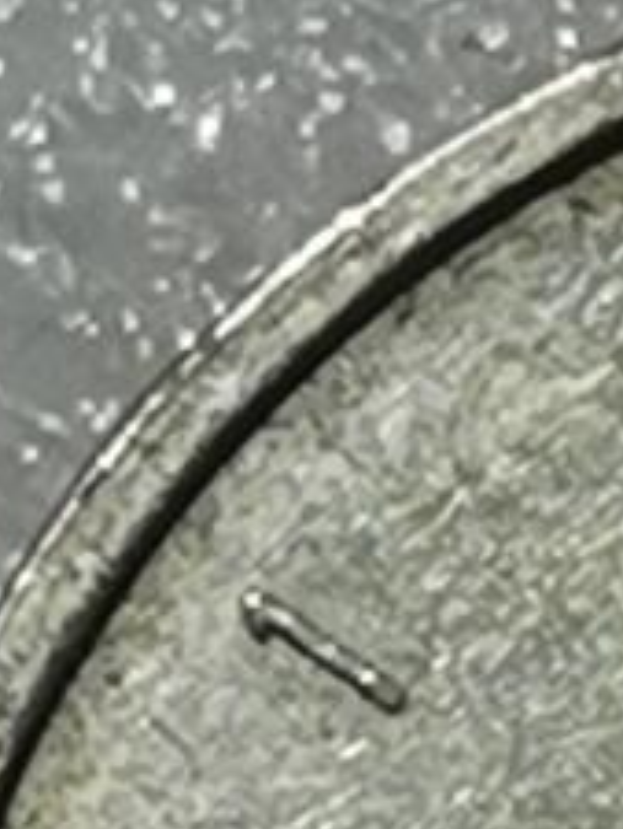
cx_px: 1375
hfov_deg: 2.6
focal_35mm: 559
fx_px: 13401
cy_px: 1396
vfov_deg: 3.5
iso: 50
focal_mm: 6.67
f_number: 1.9
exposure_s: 1/131
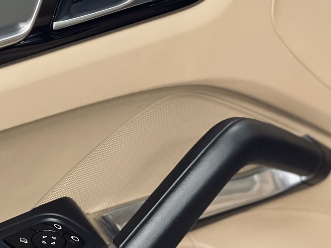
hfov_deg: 13.9
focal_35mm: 141
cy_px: 44
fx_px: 1348
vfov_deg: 10.5
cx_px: 65
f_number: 2.2
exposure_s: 1/33
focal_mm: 7.5
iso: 320
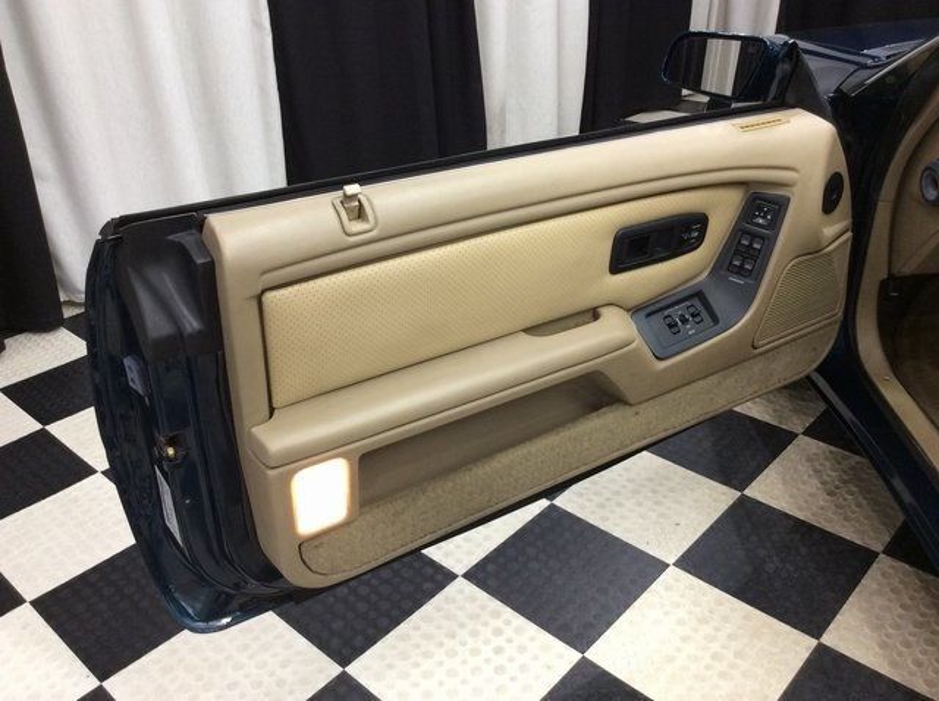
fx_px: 867
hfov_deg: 56.9
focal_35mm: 32
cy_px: 350
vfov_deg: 44.1
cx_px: 470
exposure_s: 1/24
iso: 64
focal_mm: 3.3
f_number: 2.4
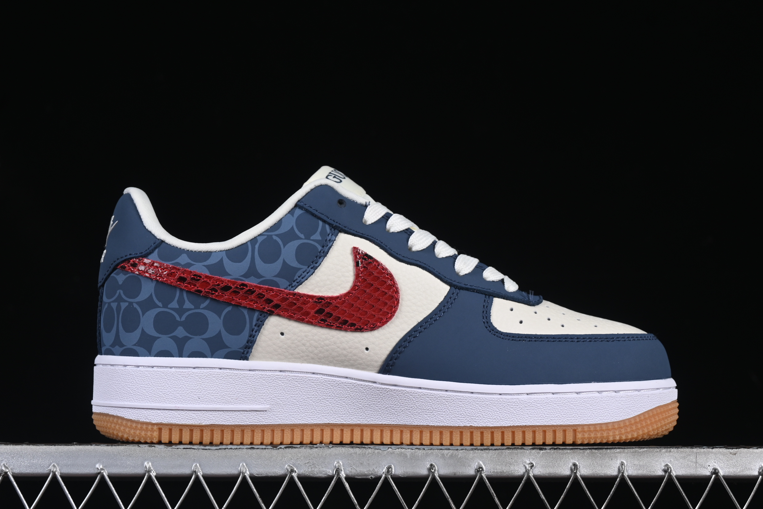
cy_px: 267
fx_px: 1780
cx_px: 379
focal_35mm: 84
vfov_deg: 16.3
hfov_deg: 24.2
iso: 160
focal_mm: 50
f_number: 8
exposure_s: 1/80
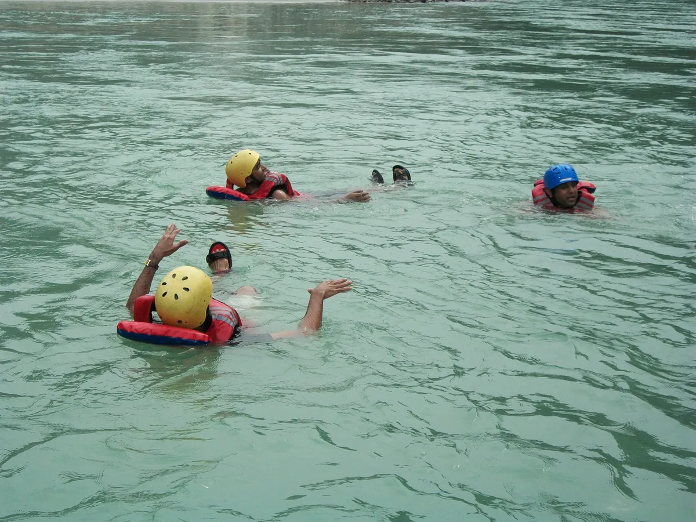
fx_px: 1548
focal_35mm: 77
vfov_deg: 19.1
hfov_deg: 25.3
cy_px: 261
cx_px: 348
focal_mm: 13.7
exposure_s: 1/500
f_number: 4.6
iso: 115
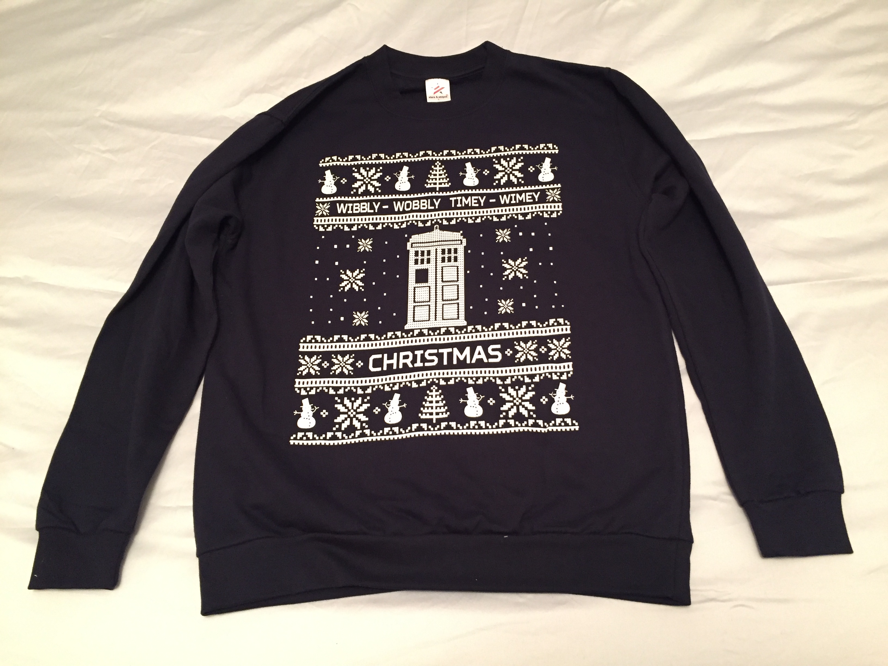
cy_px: 333
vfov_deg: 48.2
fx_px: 744
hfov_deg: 61.7
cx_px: 444
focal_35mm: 29
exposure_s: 1/17
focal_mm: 4.15
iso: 250
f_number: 2.2
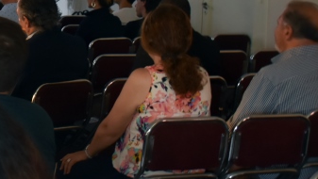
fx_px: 886
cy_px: -10
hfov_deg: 18.9
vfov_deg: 11.4
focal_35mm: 105
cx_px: -97
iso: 800
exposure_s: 1/6
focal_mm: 22
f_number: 3.5
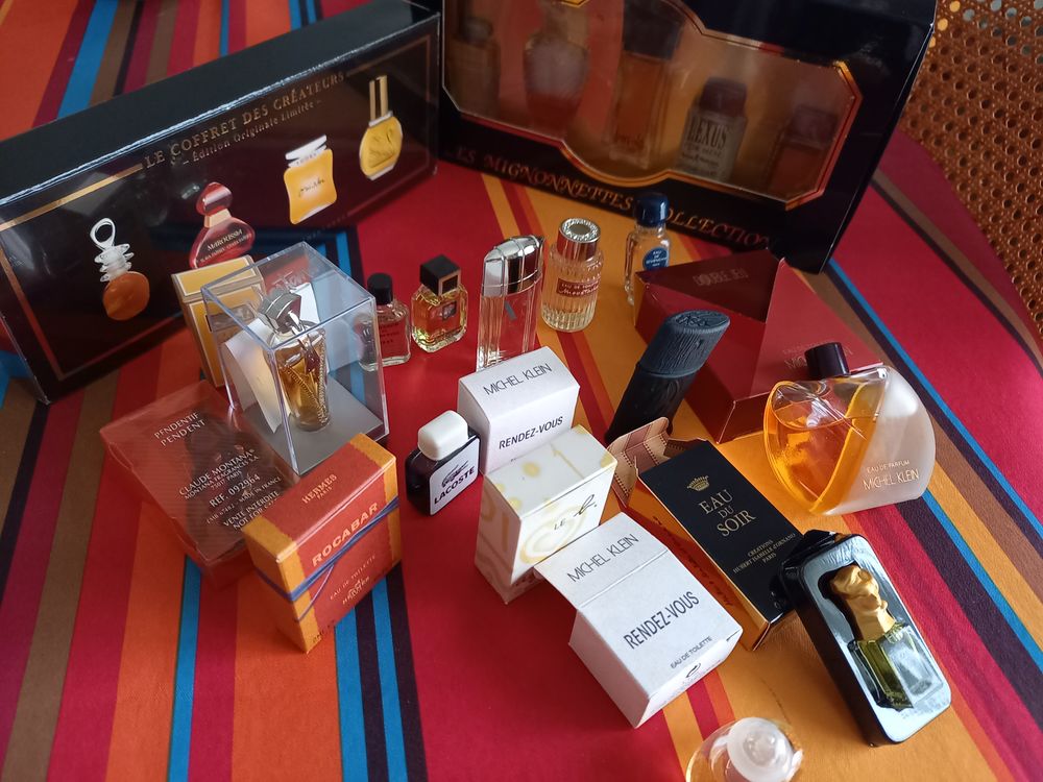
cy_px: 391
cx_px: 522
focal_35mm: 25
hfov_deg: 69.4
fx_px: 753
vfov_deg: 54.9
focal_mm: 4.65
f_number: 1.8
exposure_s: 1/25
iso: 640
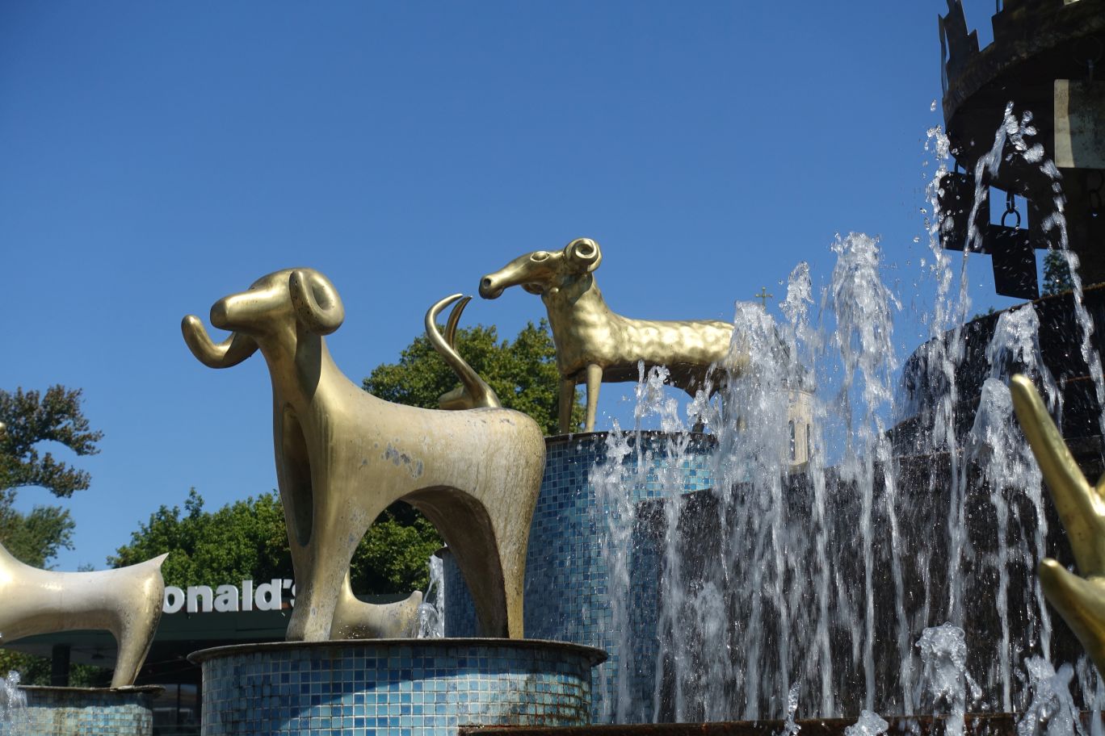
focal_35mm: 70
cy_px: 368
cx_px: 552
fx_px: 2148
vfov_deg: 19.5
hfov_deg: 28.8
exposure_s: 1/100
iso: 125
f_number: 5.6
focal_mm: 25.7
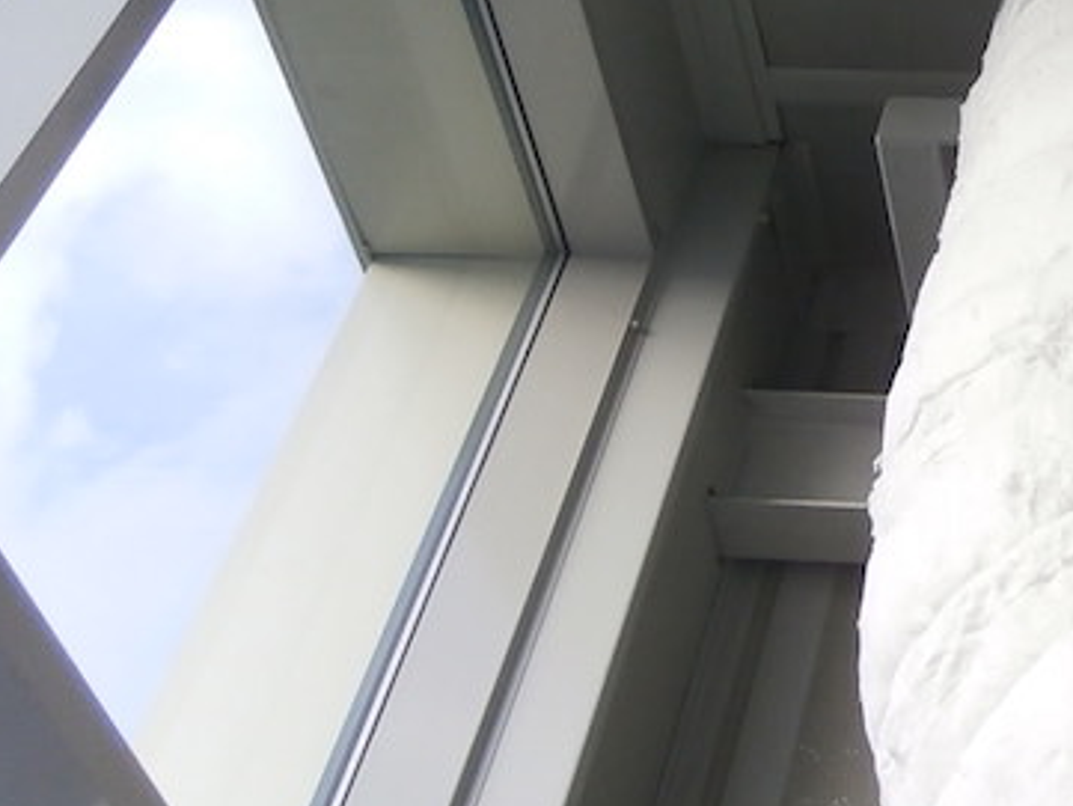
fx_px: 2233
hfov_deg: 24.5
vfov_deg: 19.8
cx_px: 1287
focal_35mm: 72
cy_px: -15
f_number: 2.8
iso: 125
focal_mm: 4.7
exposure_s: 1/250
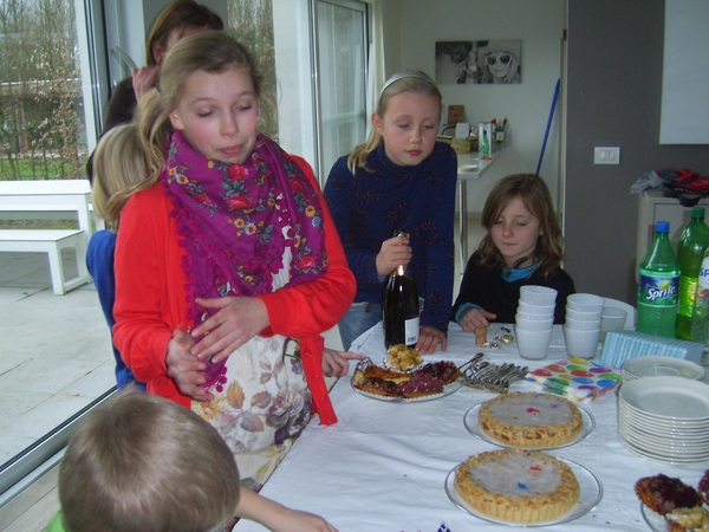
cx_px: 354
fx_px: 778
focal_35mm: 38
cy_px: 266
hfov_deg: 49.0
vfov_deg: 37.7
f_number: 2.8
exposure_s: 1/30
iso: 100
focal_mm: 7.8
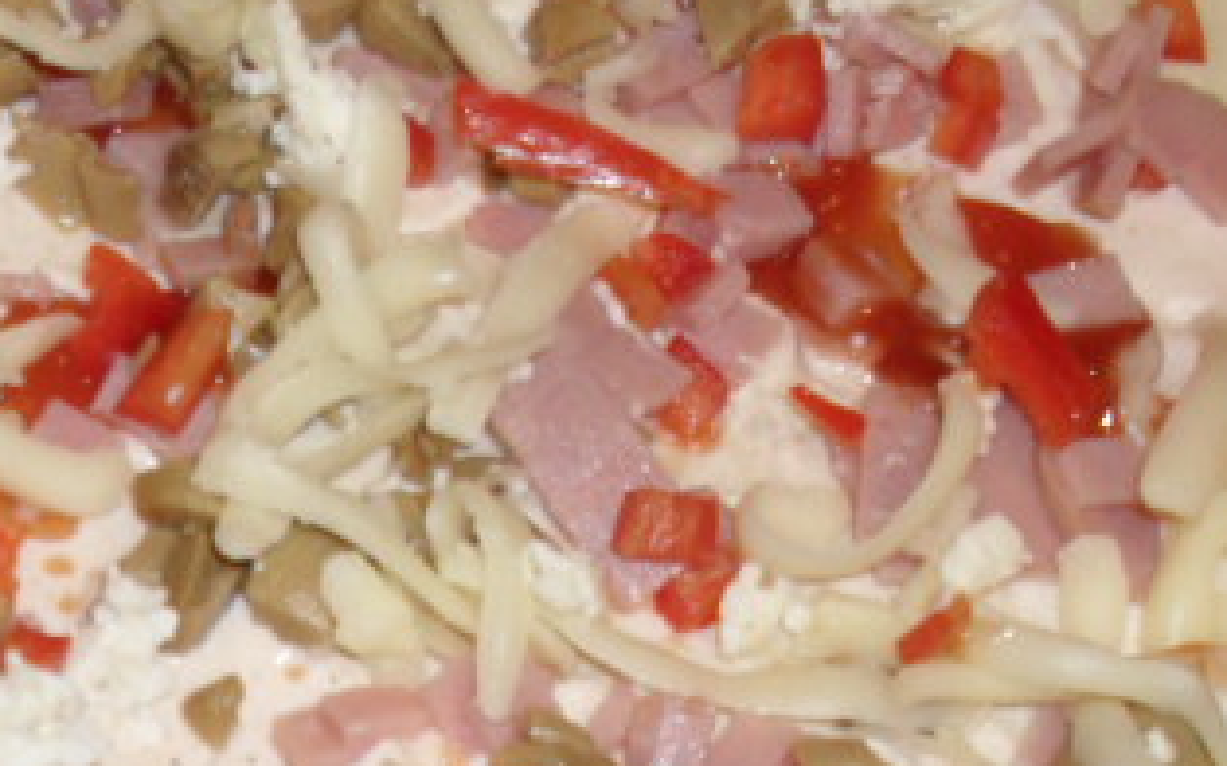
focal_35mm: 121
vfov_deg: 10.5
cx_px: -285
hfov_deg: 16.5
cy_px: 1102
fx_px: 4045
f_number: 3.2
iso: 200
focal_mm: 6.3
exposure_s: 1/45
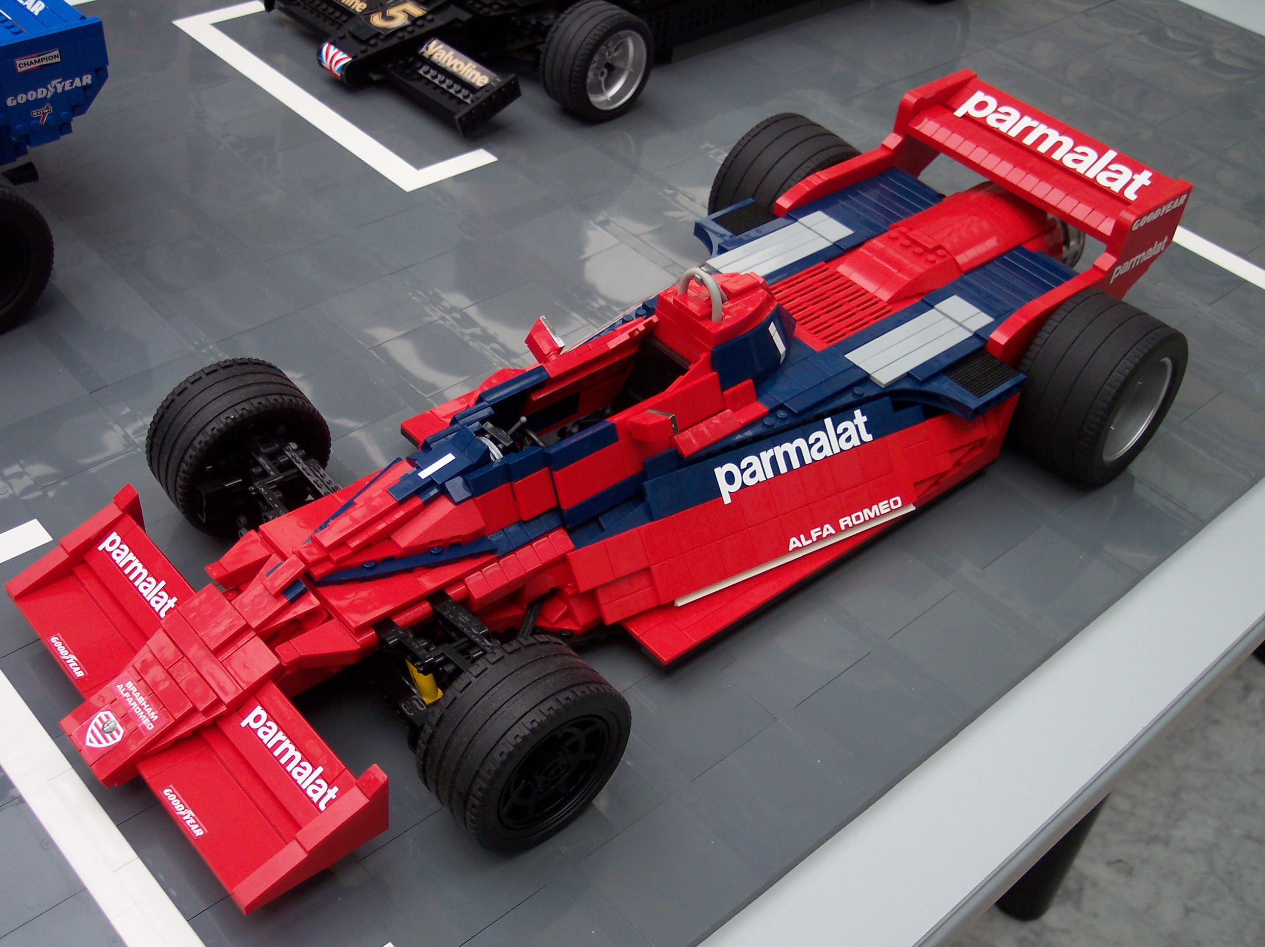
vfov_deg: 37.7
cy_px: 474
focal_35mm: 38
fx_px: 1388
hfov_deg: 49.0
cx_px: 632
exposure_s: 1/350
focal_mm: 8
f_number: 2.8
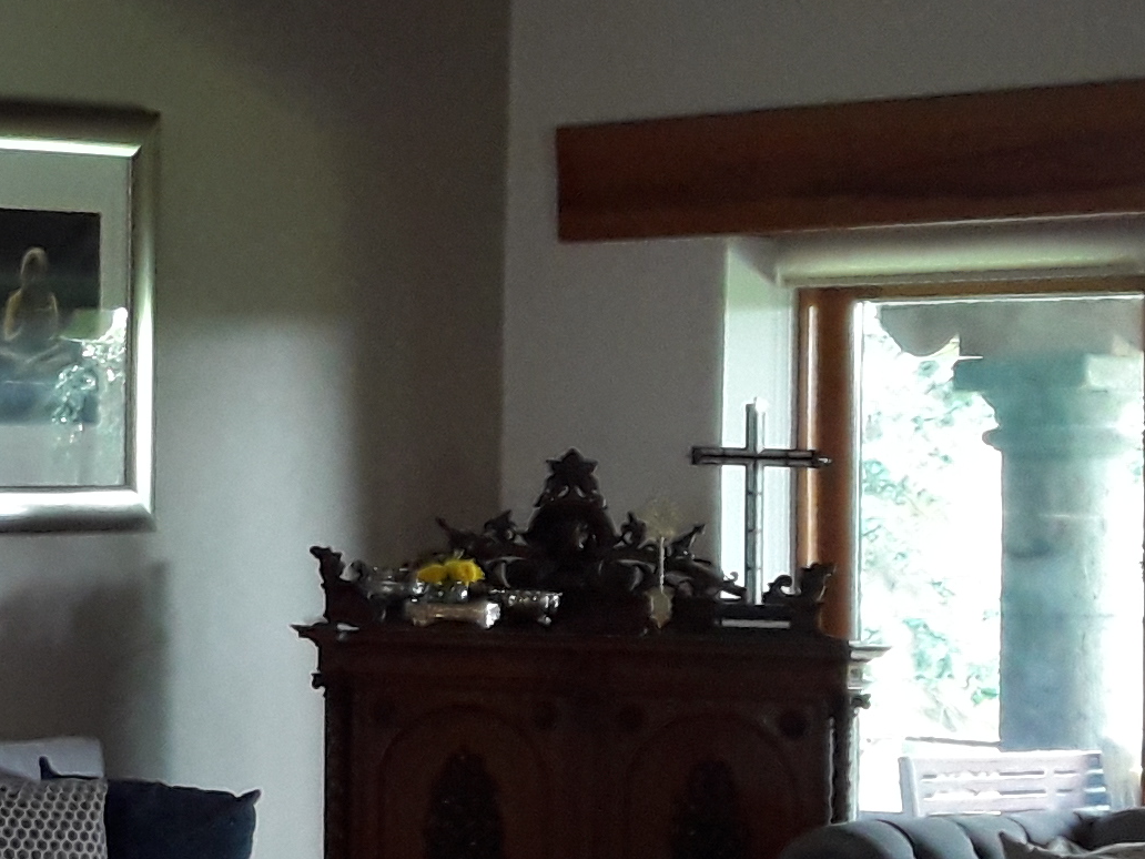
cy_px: 323
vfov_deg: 13.2
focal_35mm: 112
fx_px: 3705
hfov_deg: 16.6
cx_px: -342
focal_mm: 3.7
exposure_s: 1/40
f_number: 1.9
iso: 160
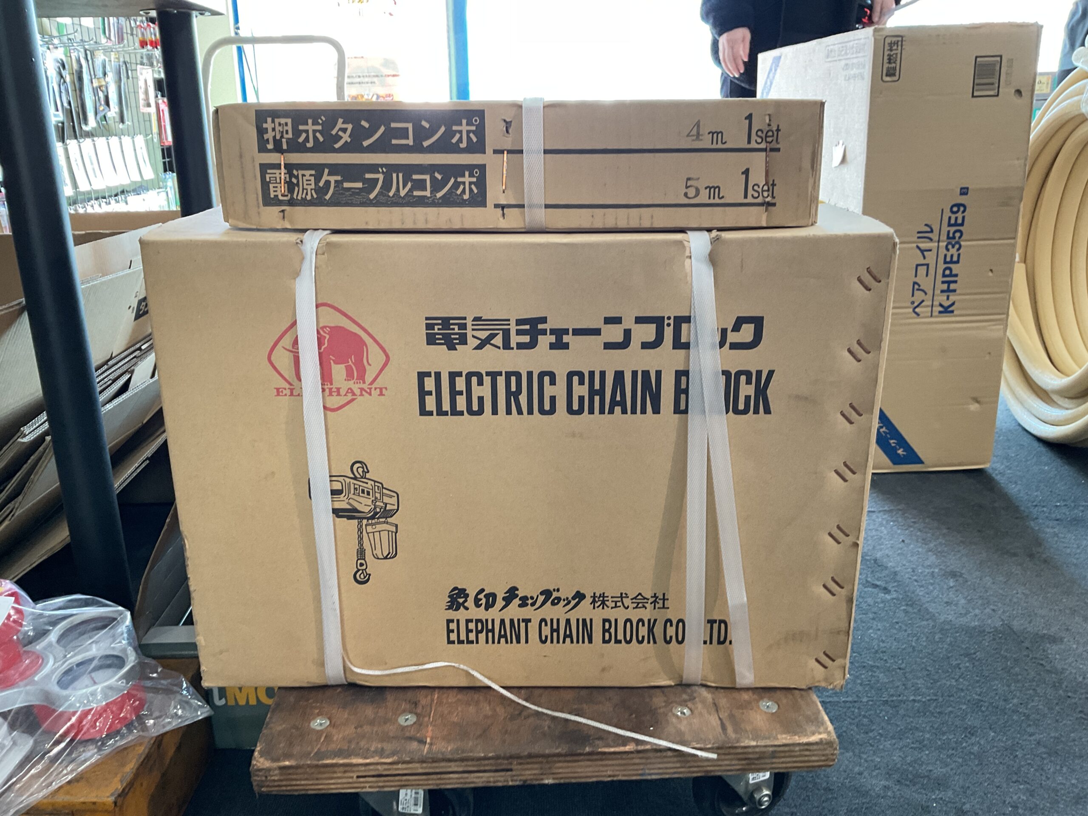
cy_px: 408
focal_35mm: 29
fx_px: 911
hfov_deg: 61.7
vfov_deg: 48.2
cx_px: 544
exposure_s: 1/60
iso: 100
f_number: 1.8
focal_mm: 3
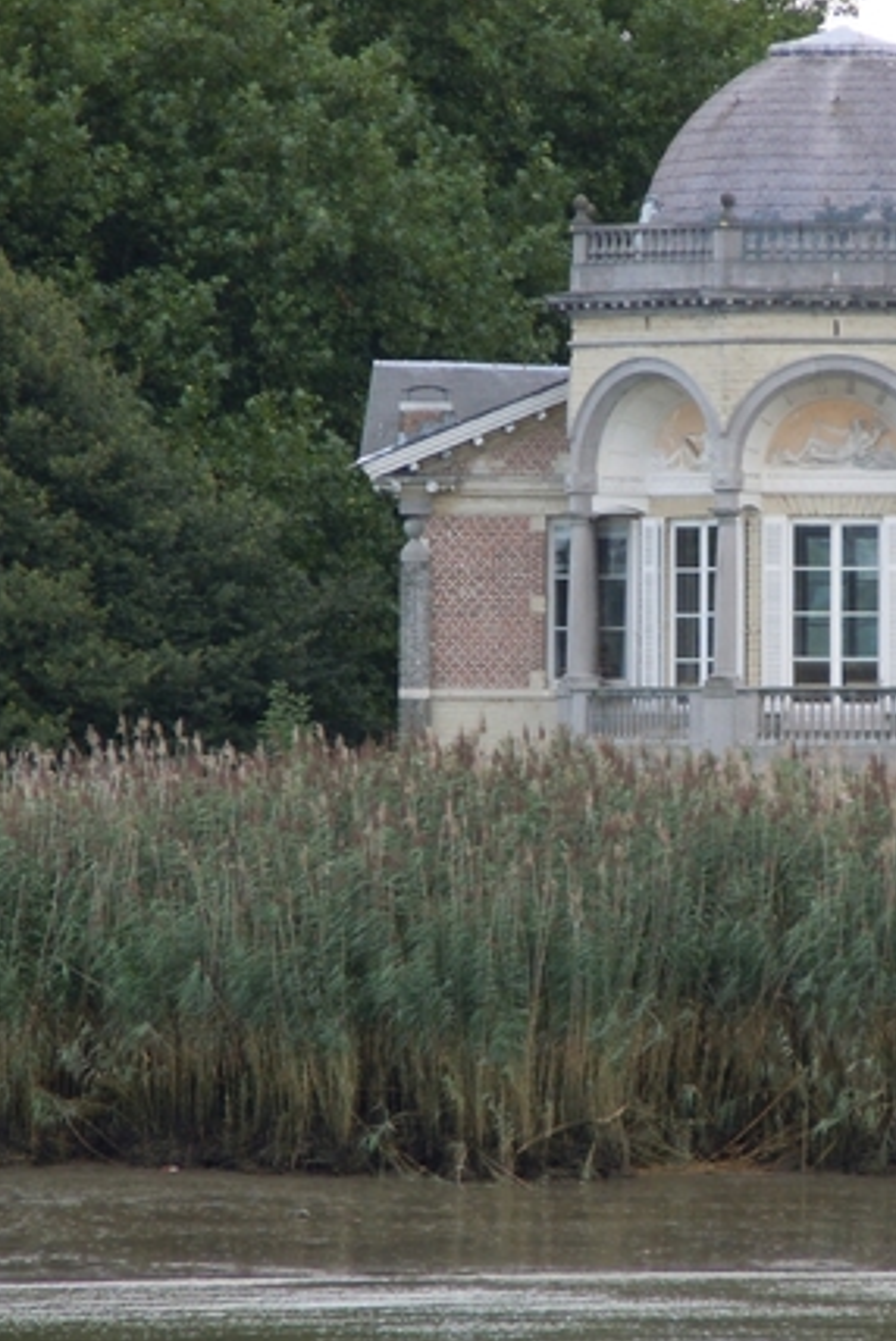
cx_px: 733
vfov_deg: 4.7
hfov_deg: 3.2
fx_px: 16287
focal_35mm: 437
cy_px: 642
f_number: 5.6
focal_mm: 54
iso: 250
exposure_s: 1/250
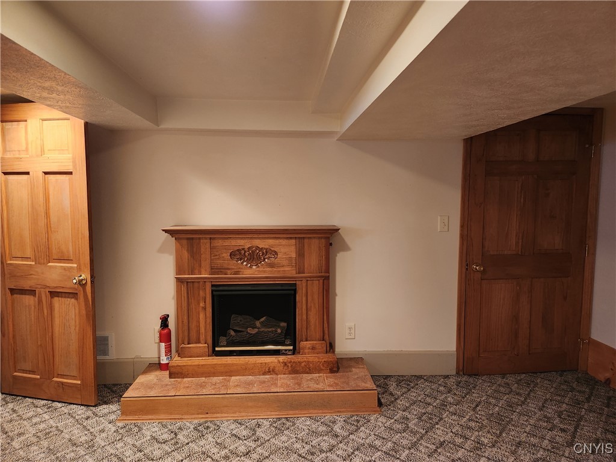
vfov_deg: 58.9
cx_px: 308
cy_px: 231
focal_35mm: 23
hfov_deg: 73.9
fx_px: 409
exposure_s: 1/30
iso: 500
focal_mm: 5.4
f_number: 1.8
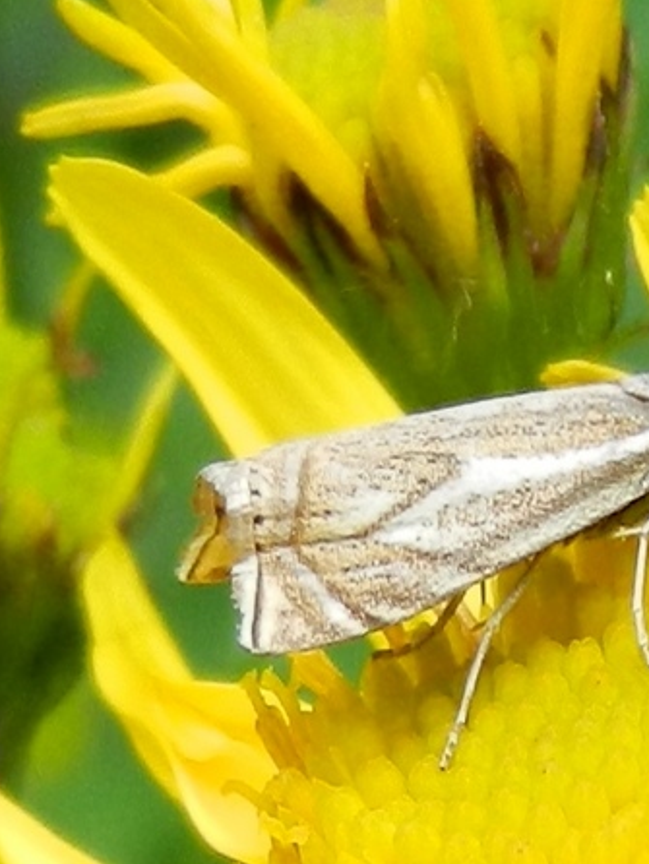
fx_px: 1299
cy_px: 556
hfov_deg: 27.5
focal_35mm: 52
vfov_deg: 36.5
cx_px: 519
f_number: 3.6
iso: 160
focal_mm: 5.1
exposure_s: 1/160
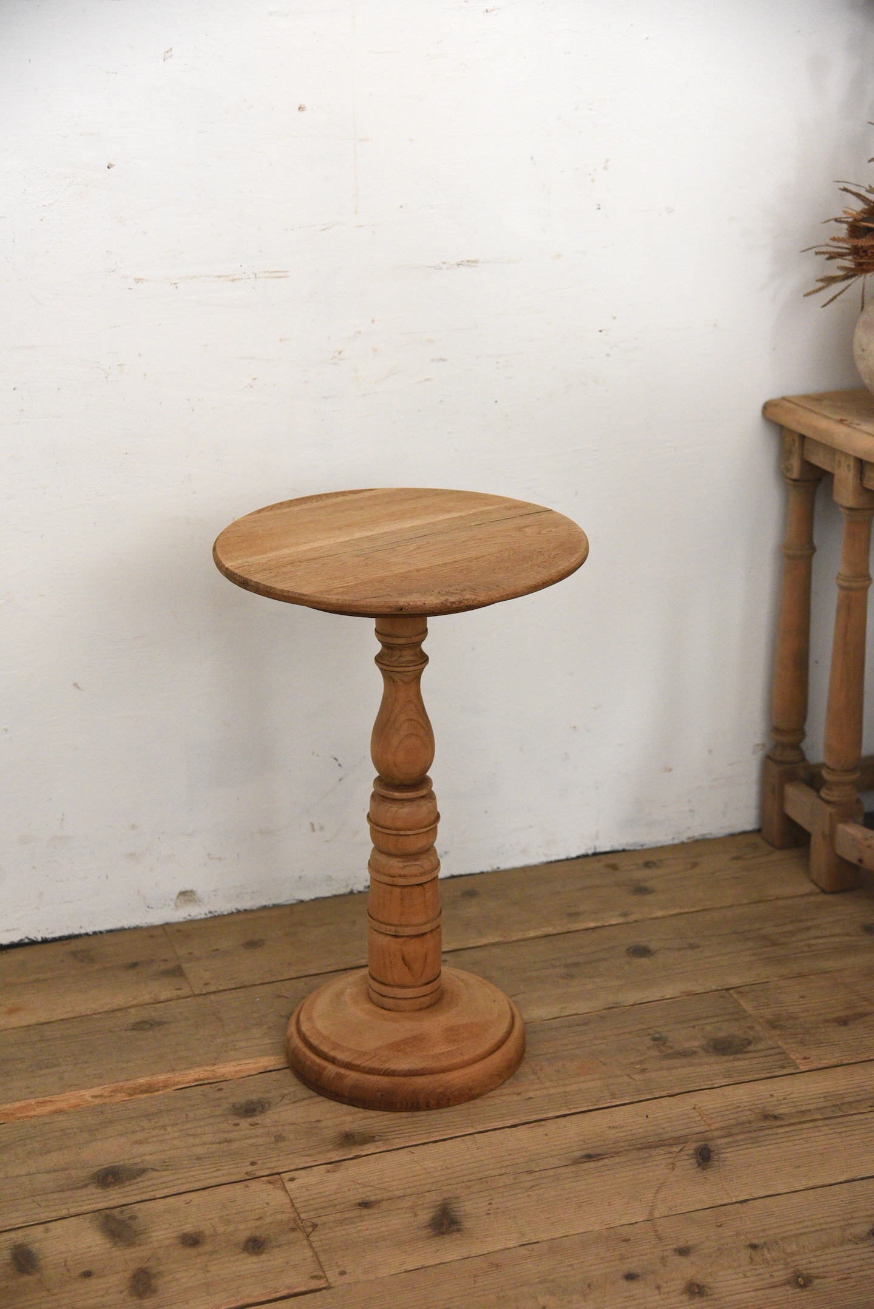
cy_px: 654
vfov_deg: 34.5
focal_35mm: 58
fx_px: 2110
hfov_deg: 23.4
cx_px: 437
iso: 3200
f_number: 4.5
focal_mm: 58
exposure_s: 1/60
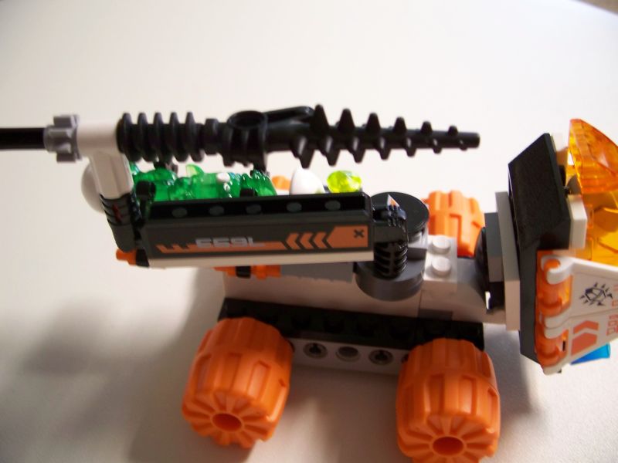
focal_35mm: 37
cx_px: 309
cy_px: 232
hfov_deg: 50.1
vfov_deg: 38.7
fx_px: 661
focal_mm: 7.8
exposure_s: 1/8
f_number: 2.8
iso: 200
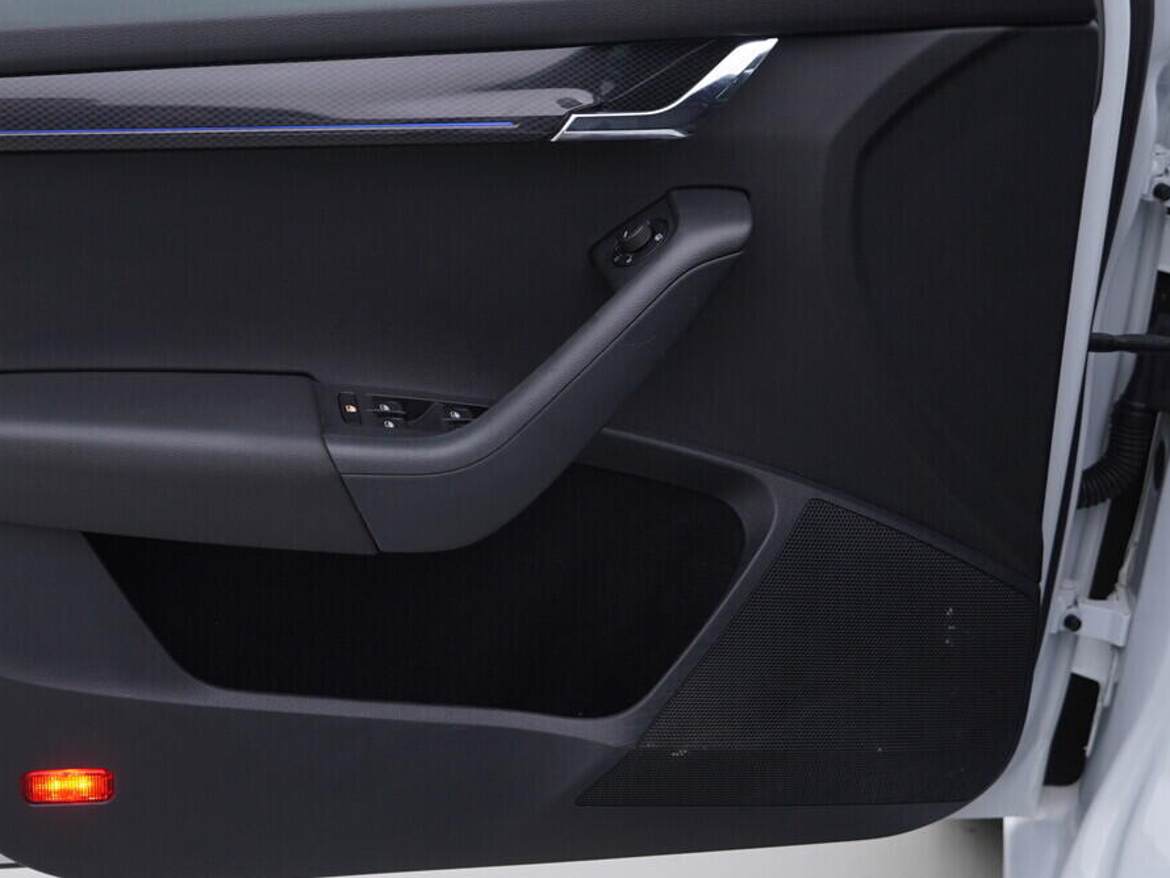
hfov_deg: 33.8
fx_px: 1893
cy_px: 319
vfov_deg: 26.0
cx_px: 319
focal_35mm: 56
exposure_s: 1/60
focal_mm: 24
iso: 125
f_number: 3.5
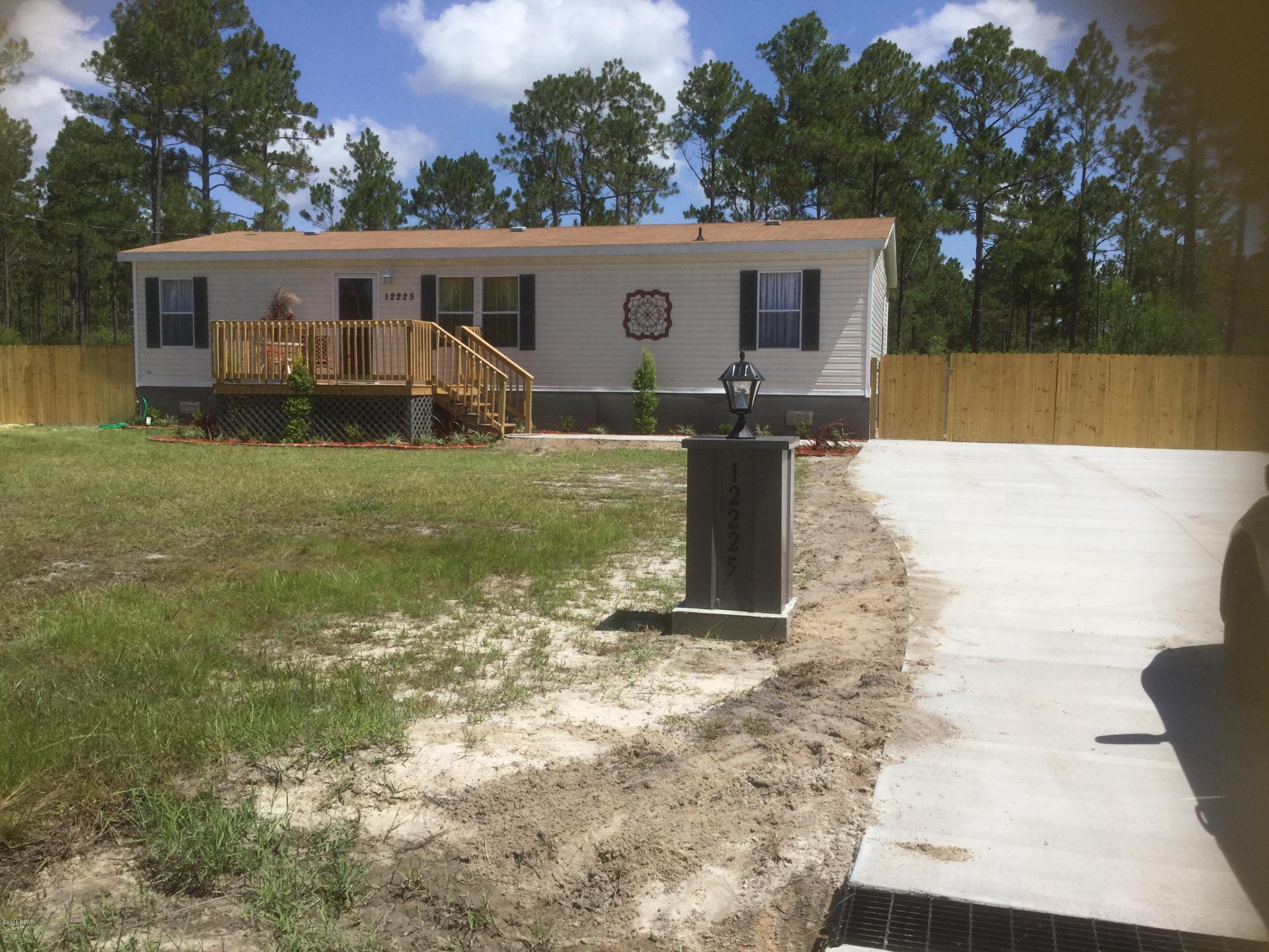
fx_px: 1136
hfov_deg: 58.4
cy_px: 476
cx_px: 634
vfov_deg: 45.4
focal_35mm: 31
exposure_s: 1/2203
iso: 25
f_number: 2.4
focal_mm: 3.3
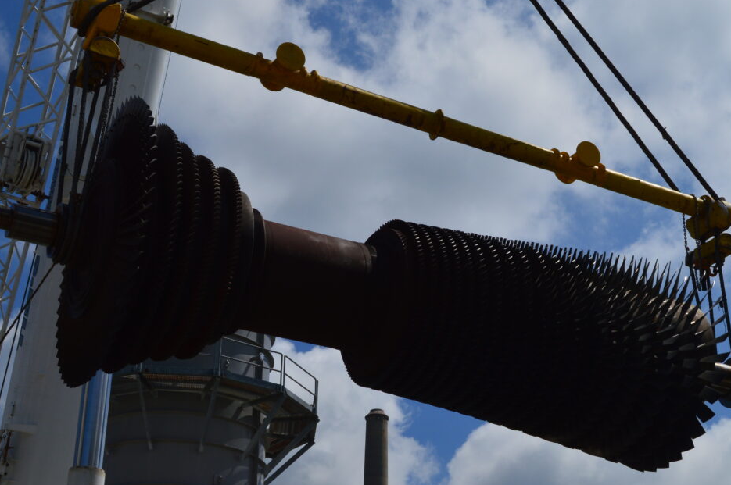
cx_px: 427
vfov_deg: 19.7
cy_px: 300
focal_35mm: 69
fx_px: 1399
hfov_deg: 29.2
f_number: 11
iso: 125
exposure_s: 1/500
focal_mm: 28
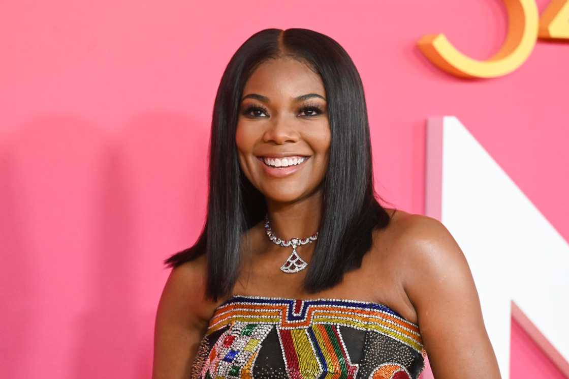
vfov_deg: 6.9
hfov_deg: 10.3
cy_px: 190
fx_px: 3159
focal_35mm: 200
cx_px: 284
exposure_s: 1/500
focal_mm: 200
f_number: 4.5
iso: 5000
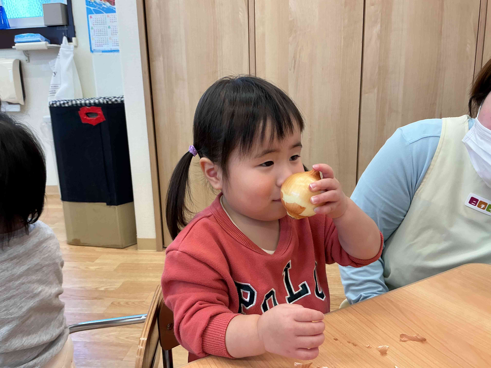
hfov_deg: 61.7
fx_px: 411
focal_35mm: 29
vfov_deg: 48.2
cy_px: 184
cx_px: 246
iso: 50
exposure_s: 1/120
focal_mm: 3
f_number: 1.8
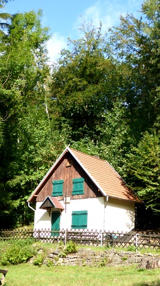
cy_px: 137
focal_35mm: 50
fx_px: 378
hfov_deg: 23.7
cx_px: 119
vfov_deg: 41.3
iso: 100
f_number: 4
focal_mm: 6.8
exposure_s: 1/250
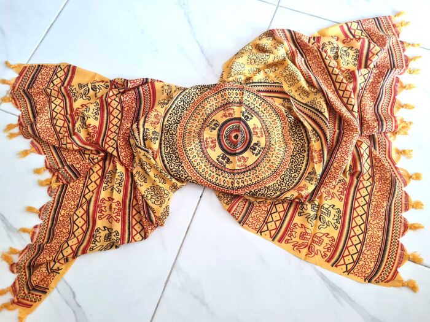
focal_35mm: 26
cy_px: 161
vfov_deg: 53.1
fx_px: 323
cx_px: 215
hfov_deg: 67.3
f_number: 1.8
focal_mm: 5.4
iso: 200
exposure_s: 1/40
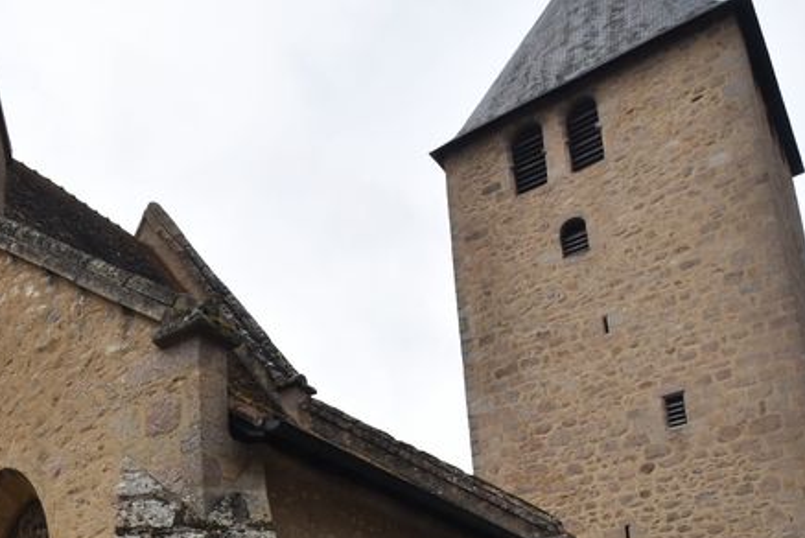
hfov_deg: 51.8
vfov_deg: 34.0
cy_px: 525
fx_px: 806
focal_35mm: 36
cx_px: 247
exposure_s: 1/320
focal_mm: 10
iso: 200
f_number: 9
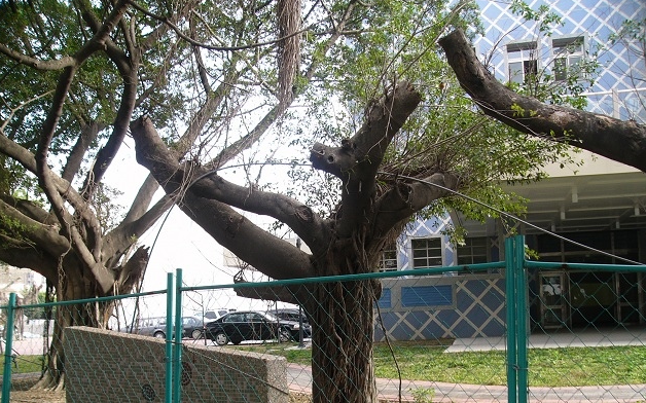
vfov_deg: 31.9
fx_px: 704
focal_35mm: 40
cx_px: 324
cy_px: 231
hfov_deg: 49.3
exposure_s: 1/80
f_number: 3.3
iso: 50
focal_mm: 6.2
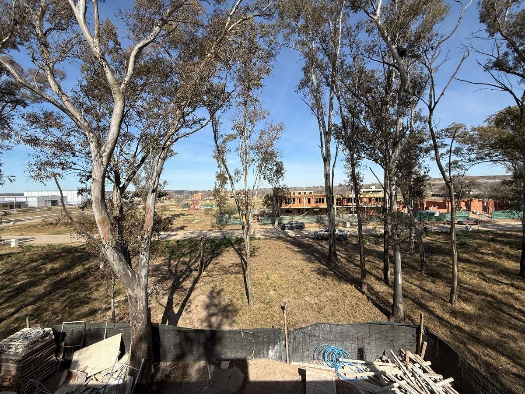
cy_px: 197
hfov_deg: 102.1
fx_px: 212
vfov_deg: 85.7
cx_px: 262
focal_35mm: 14
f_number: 2.2
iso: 50
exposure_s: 1/2024
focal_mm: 2.22
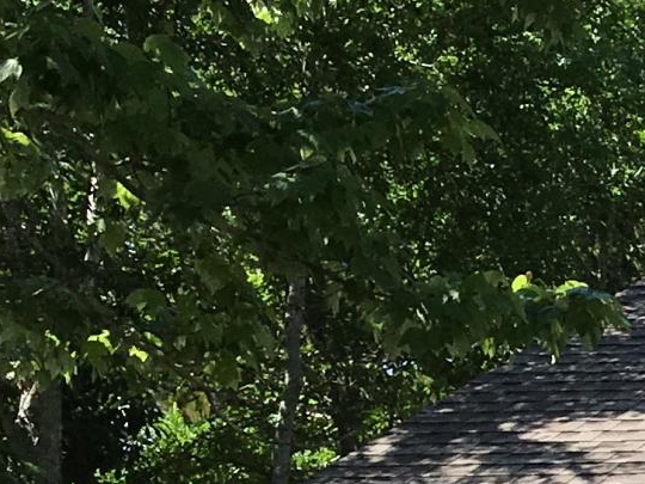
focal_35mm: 161
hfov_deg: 10.1
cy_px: 903
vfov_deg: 8.8
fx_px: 3000
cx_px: 1708
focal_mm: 4.15
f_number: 2.2
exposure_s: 1/864
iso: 25
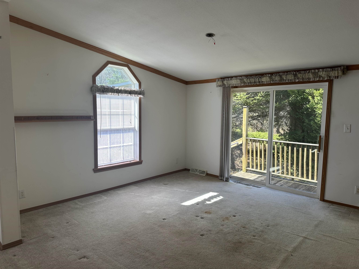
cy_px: 134
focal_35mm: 24
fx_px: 249
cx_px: 180
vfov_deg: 56.8
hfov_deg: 71.6
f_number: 1.78
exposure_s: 1/360
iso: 80
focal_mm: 6.86
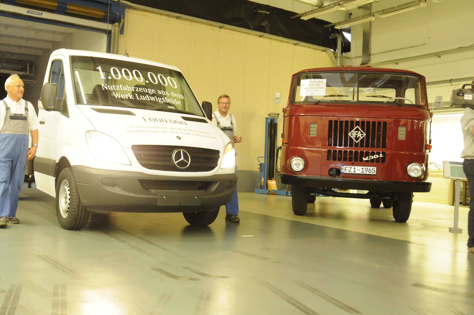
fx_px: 487
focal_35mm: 37
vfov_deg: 35.8
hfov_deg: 51.7
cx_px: 199
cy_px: 147
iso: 2000
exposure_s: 1/30
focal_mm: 20
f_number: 3.5
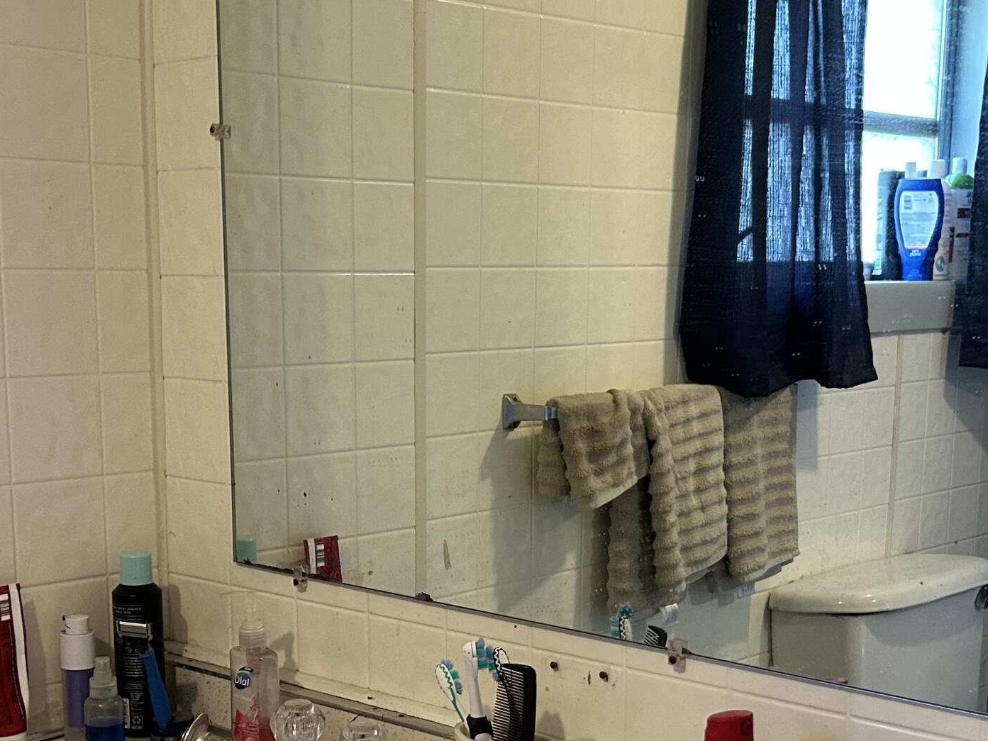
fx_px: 1598
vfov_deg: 25.8
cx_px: 516
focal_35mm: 56
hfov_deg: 34.3
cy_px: 549
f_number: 1.5
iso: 250
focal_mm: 5.7
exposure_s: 1/60
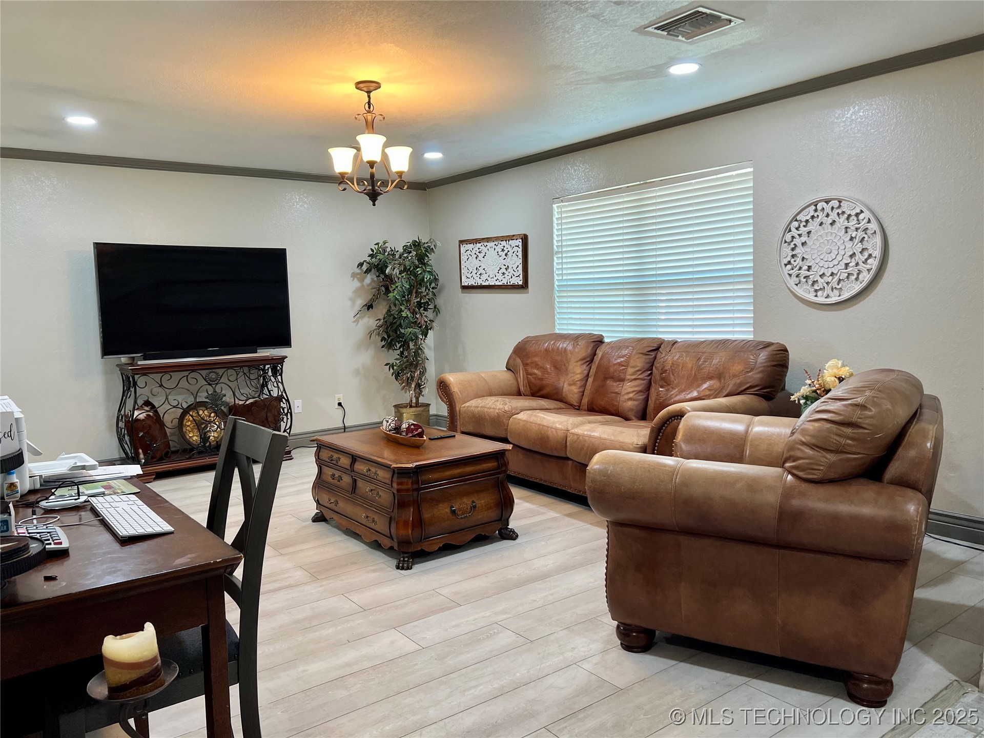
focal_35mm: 26
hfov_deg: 67.3
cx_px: 492
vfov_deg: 53.1
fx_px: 739
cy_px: 369
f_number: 1.5
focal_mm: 5.7
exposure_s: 1/60
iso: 80
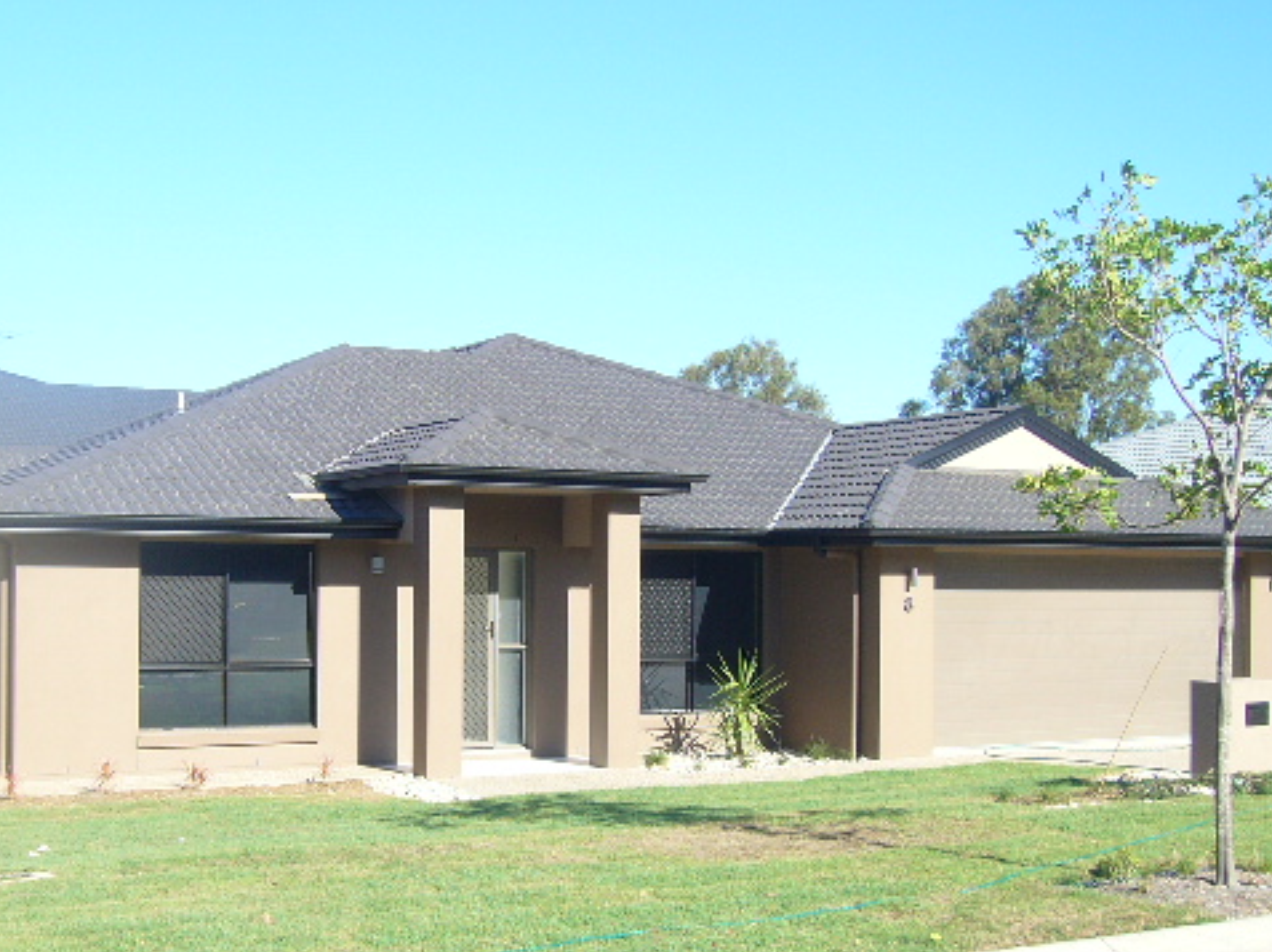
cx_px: 520
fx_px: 1726
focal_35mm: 47
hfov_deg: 40.3
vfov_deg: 30.8
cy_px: 573
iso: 64
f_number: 5.6
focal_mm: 5.8
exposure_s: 1/125
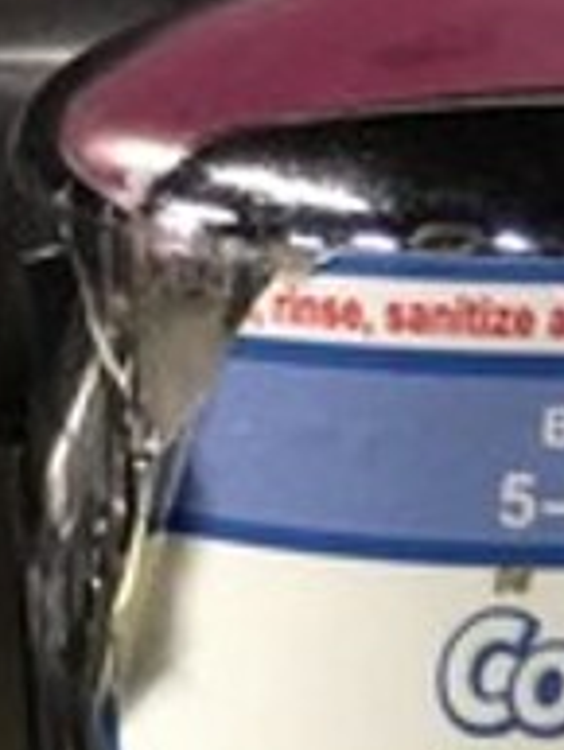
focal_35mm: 122
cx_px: 455
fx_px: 2647
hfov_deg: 12.1
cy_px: 1238
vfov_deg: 14.6
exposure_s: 1/4
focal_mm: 4.15
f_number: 2.2
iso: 80
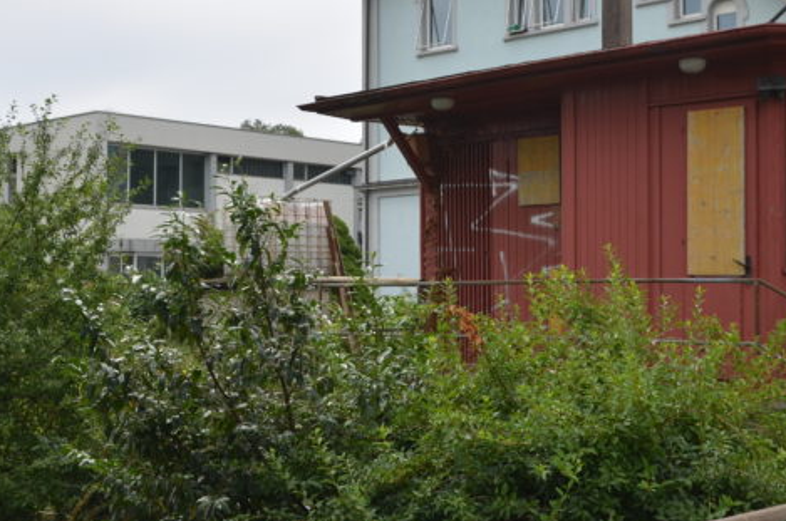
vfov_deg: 22.9
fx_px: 1286
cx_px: 397
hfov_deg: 34.0
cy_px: 235
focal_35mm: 59
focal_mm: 24
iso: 100
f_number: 4
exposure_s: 1/500
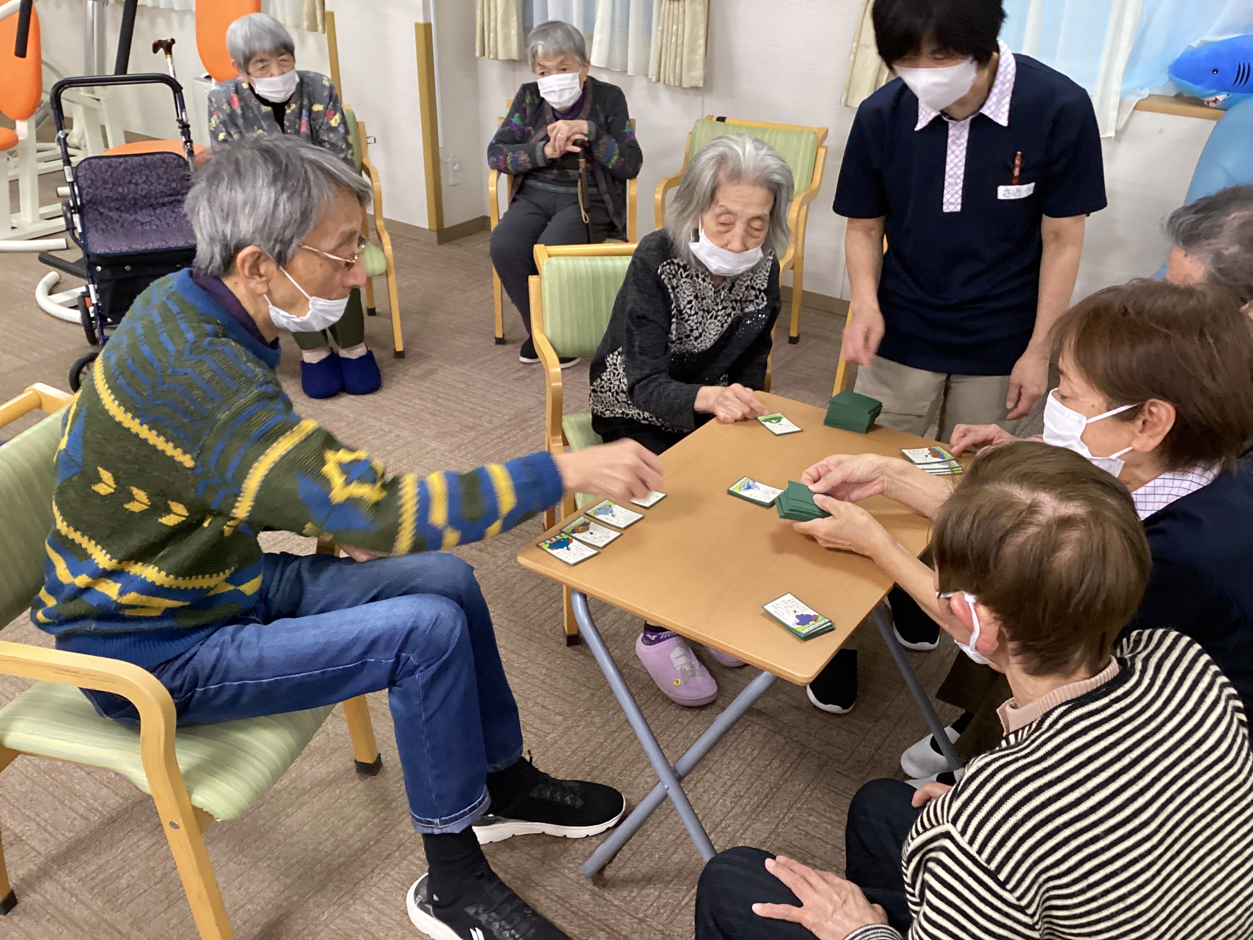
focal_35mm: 31
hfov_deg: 58.4
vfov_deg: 45.4
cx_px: 626
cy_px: 470
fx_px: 1122
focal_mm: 3.3
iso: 320
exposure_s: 1/50
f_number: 2.4
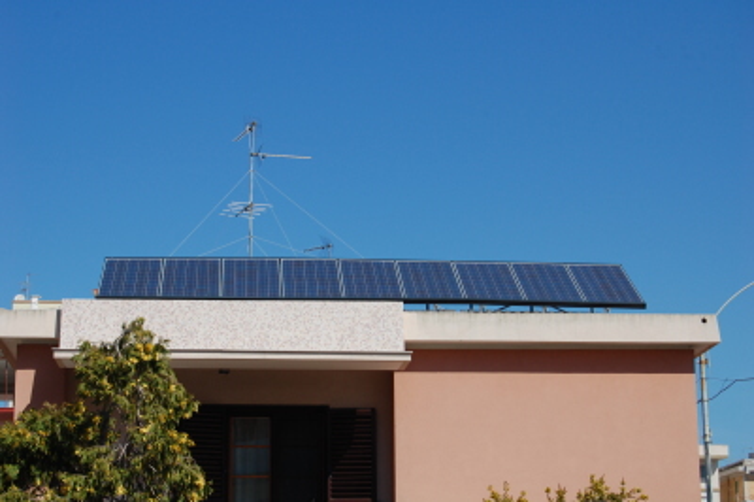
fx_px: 1726
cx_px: 377
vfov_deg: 16.5
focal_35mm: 82
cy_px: 251
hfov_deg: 24.6
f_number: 10
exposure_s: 1/400
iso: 200
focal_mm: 55
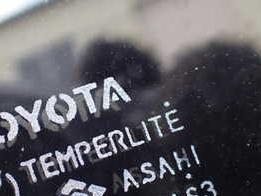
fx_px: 520
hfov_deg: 28.1
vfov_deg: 21.3
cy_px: 121
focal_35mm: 69
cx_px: 107
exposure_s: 1/160
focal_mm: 5.4
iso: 100
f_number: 2.3
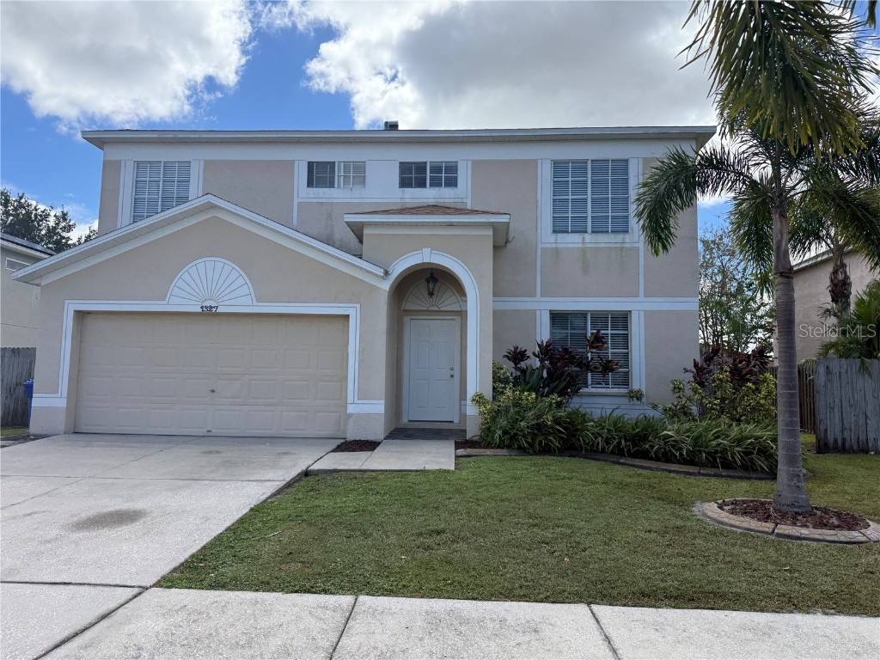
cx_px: 440
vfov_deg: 56.8
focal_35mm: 24
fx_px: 610
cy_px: 330
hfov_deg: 71.6
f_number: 1.78
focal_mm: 6.76
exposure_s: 1/4405
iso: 100
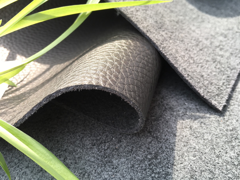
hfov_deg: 61.7
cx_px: 120
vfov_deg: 48.2
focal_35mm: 29
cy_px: 90
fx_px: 201
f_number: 2.2
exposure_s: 1/100
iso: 25
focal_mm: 4.15
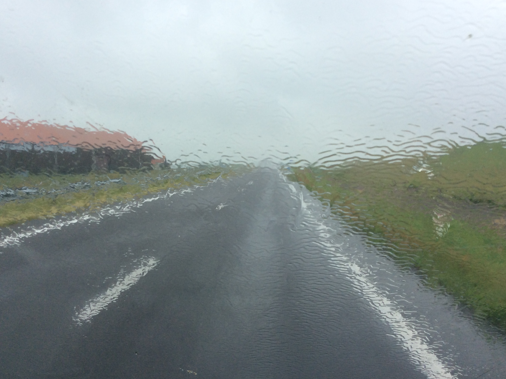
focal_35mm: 33
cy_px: 190
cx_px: 250
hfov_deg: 55.4
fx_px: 482
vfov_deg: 42.9
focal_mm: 3.3
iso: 32
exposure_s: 1/319
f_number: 2.4
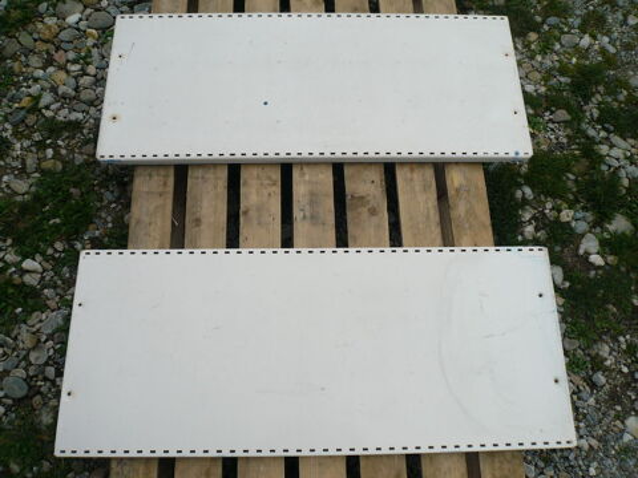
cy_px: 239
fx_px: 516
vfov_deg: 49.7
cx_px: 319
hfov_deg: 63.4
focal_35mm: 28
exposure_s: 1/160
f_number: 8
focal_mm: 4.6
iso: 100
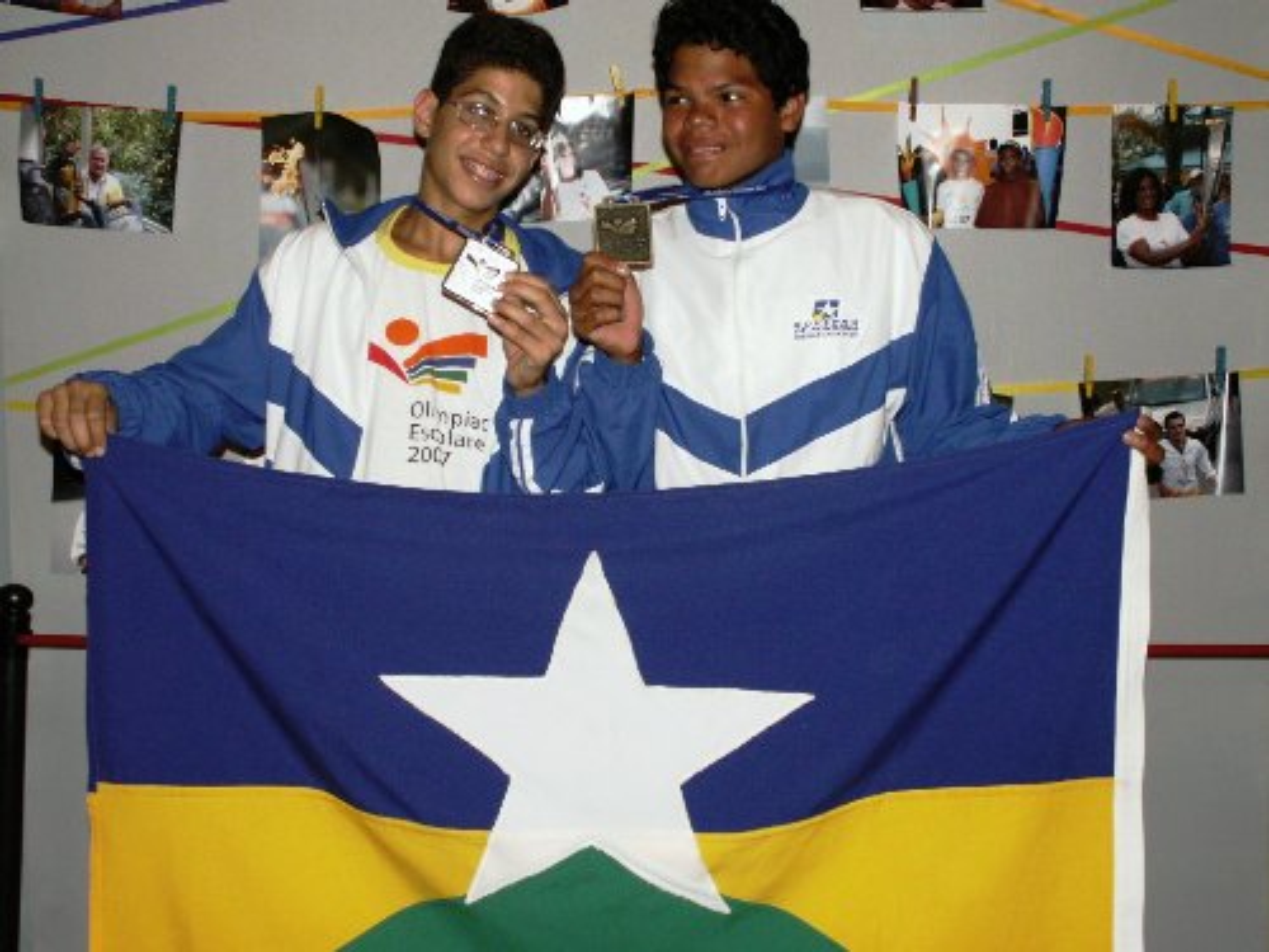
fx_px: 1576
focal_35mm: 43
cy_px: 476
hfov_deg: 43.9
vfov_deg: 33.6
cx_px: 634
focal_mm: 7.19
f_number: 2.8
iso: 160
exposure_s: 1/40
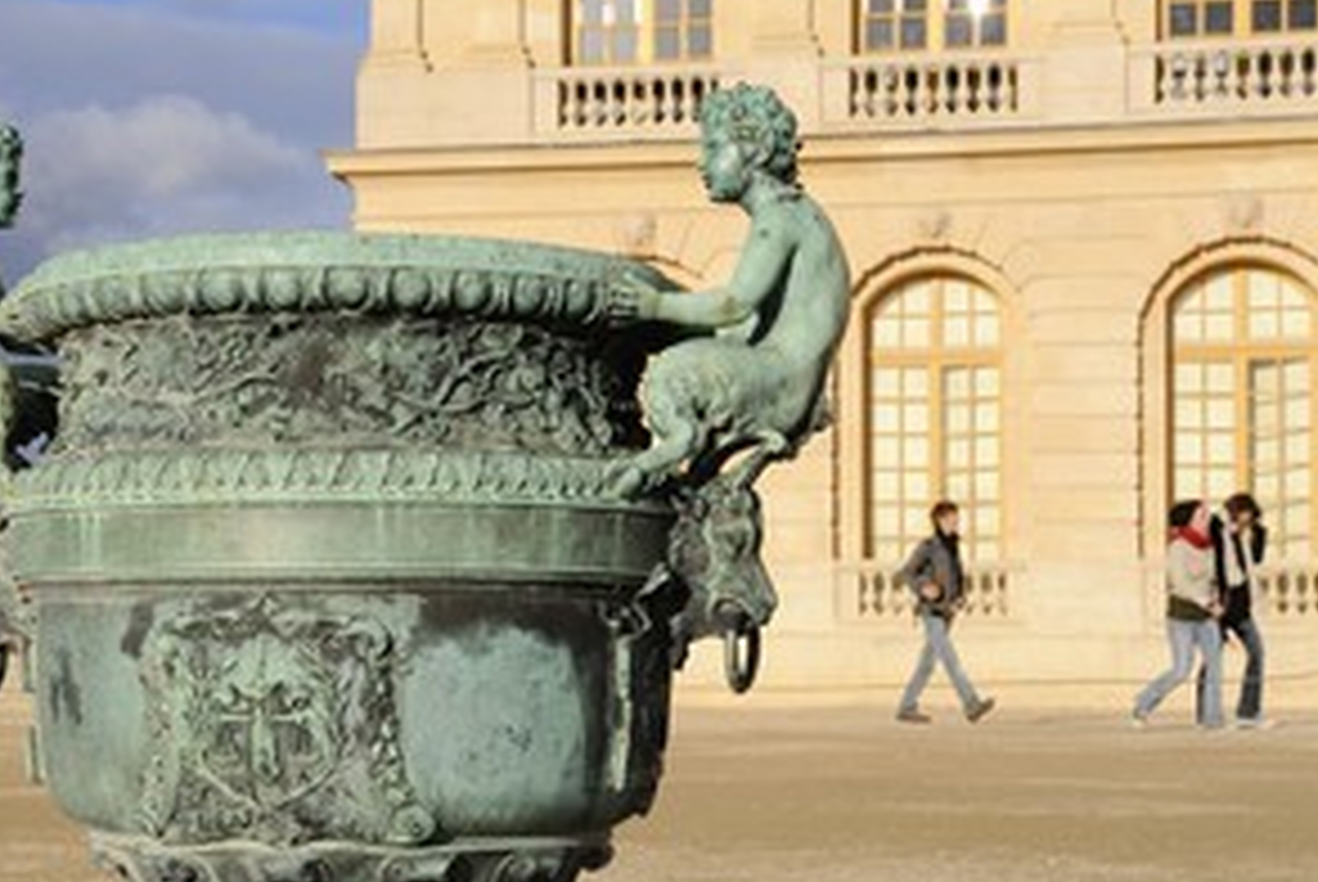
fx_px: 3042
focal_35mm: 83
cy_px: 562
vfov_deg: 16.5
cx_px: 472
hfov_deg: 24.4
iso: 200
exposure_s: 1/160
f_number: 16
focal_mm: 58
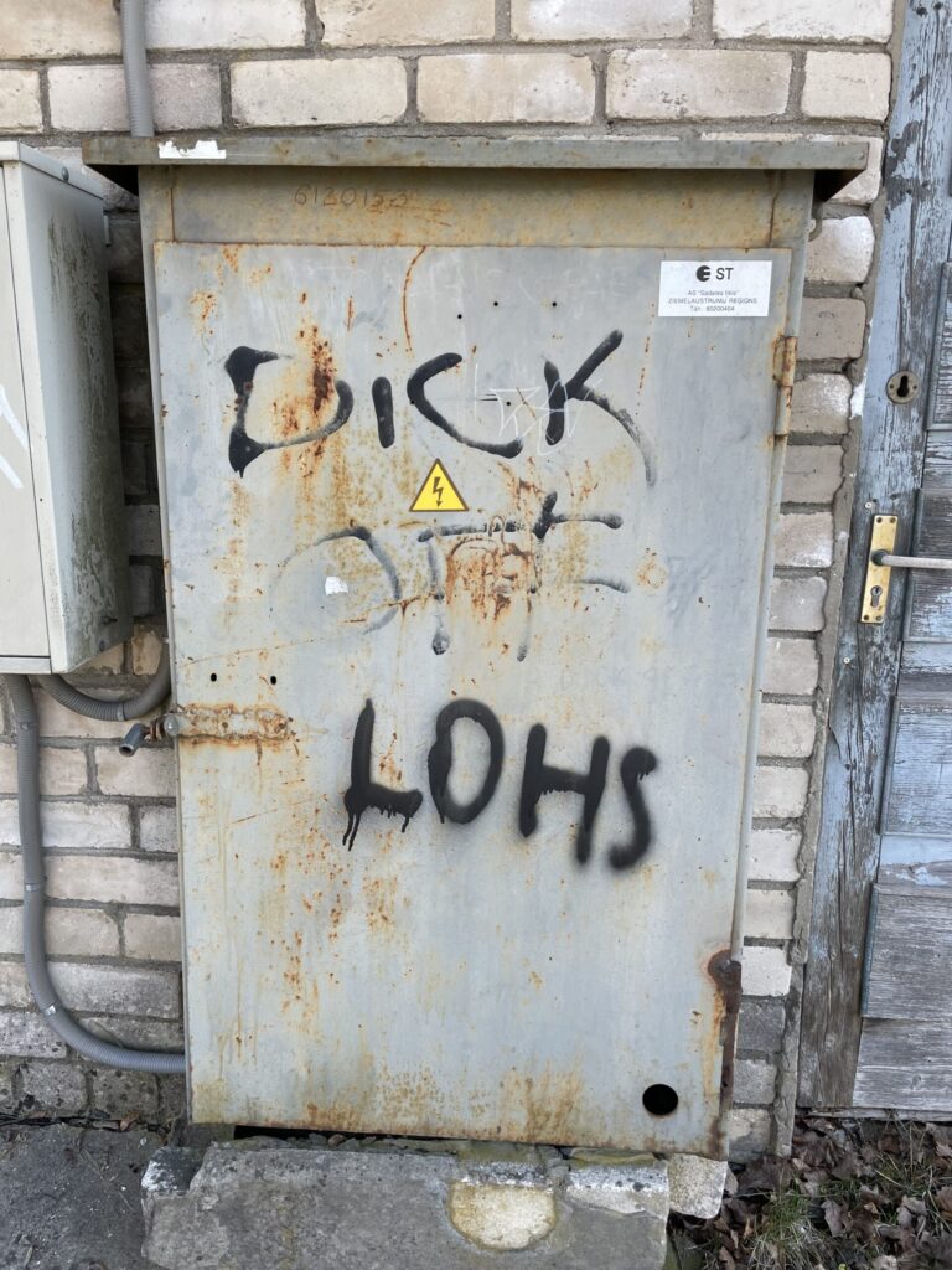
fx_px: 953
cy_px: 635
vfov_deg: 67.3
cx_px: 476
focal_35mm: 26
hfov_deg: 53.1
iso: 32
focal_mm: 4.2
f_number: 1.6
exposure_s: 1/460
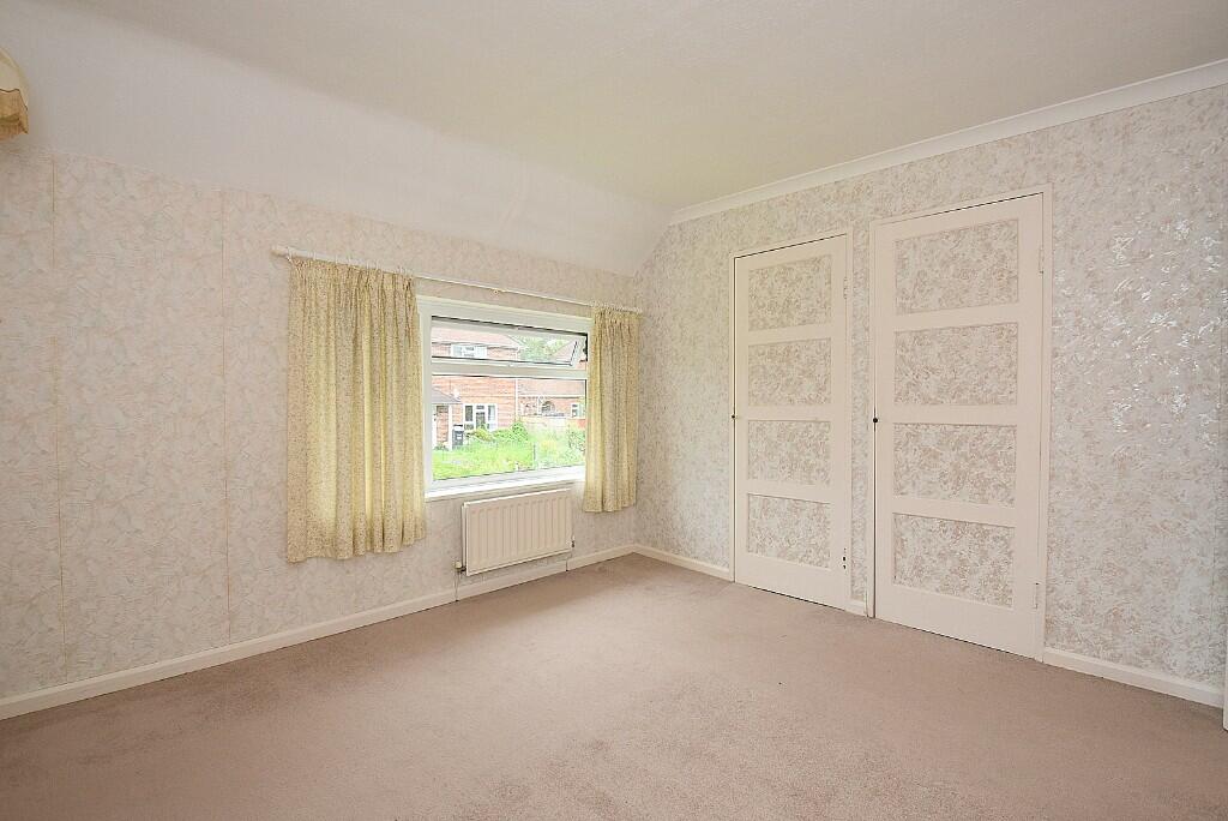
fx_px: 512
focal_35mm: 15
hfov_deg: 100.4
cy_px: 410
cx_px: 614
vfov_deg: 77.4
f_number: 5
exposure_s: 1/200
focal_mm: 10
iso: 320
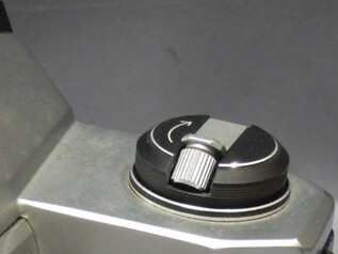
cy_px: 319
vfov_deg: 7.8
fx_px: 1846
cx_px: -136
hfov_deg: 10.2
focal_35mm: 189
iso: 400
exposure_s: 1/40
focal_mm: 9
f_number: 3.3
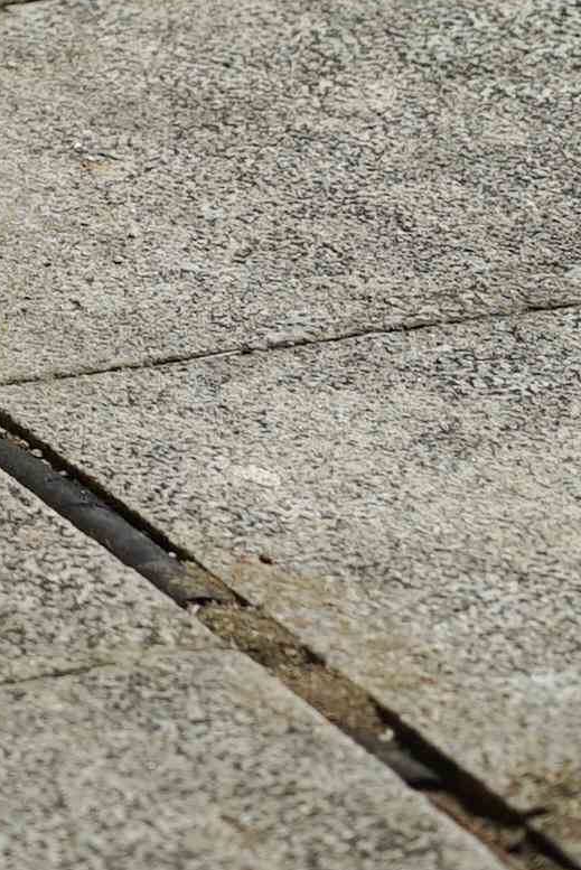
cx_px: -950
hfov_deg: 4.9
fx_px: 6600
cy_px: -1075
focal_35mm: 273
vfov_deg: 7.2
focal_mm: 50
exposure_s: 1/2000
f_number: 4
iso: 100
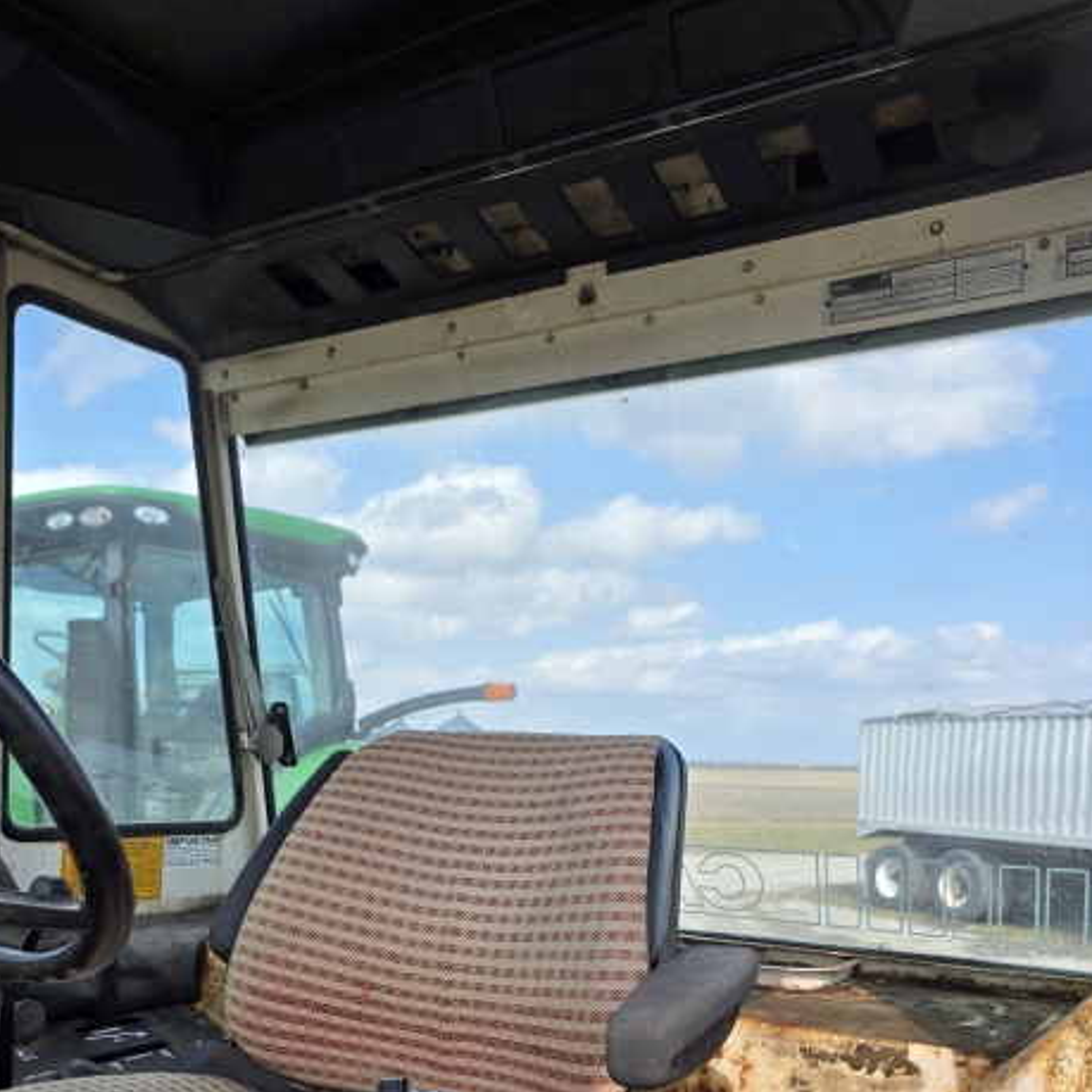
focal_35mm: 34
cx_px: 438
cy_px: 868
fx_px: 1213
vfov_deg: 46.0
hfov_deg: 48.2
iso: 80
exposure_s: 1/2937
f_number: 1.7
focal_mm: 6.3
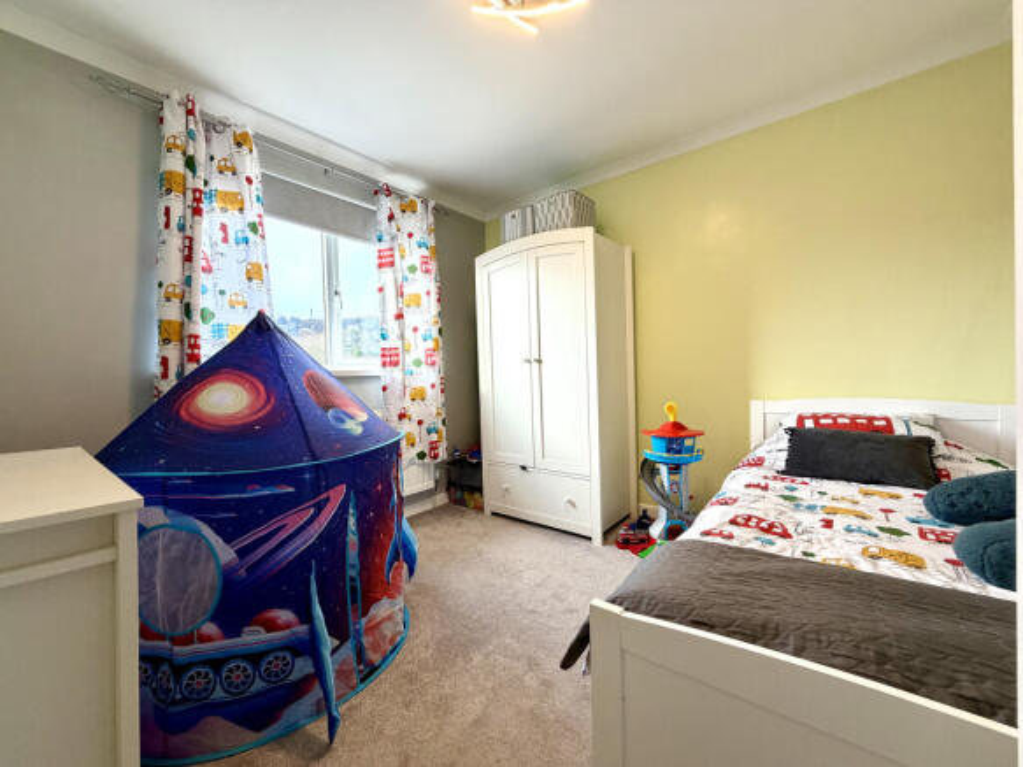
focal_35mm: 14
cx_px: 512
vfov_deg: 85.7
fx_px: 414
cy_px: 384
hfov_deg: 102.1
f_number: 2.2
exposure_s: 1/100
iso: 200
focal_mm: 2.22
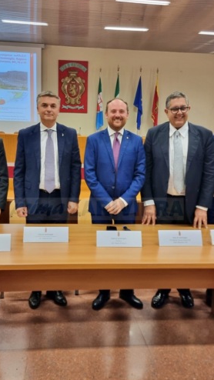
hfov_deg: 32.8
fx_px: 363
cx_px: 99
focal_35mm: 36
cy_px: 187
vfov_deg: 55.3
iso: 320
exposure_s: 1/50
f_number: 1.8
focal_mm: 6.7
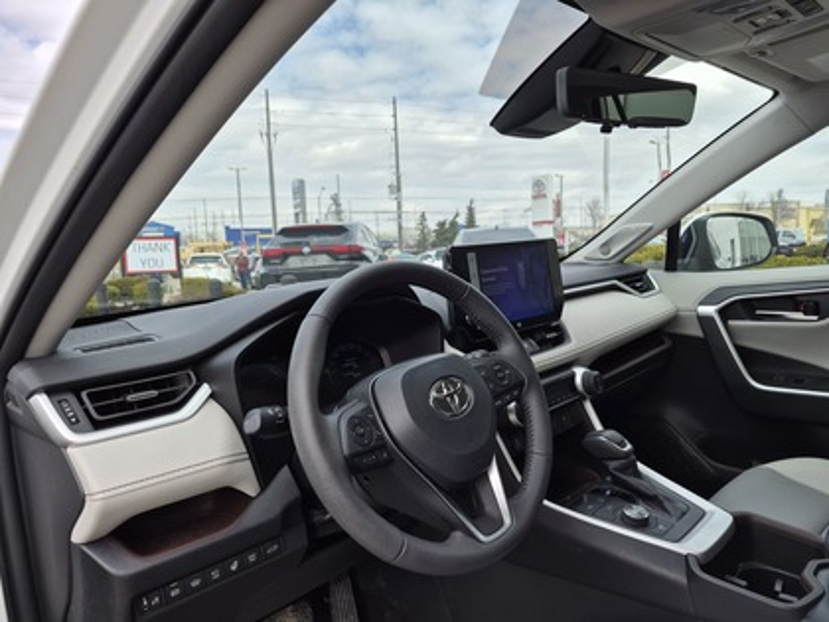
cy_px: 311
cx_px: 414
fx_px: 551
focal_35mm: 23
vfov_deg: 58.9
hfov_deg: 73.9
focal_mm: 5.4
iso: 80
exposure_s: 1/2640
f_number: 1.8
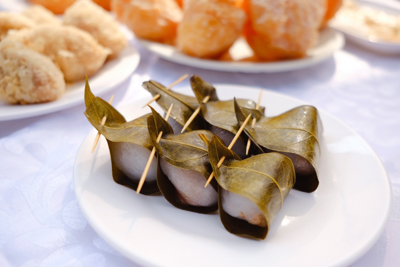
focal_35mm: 35
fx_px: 389
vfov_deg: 37.9
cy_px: 134
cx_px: 200
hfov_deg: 54.4
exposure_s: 1/2500
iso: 320
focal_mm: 23
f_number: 2.8
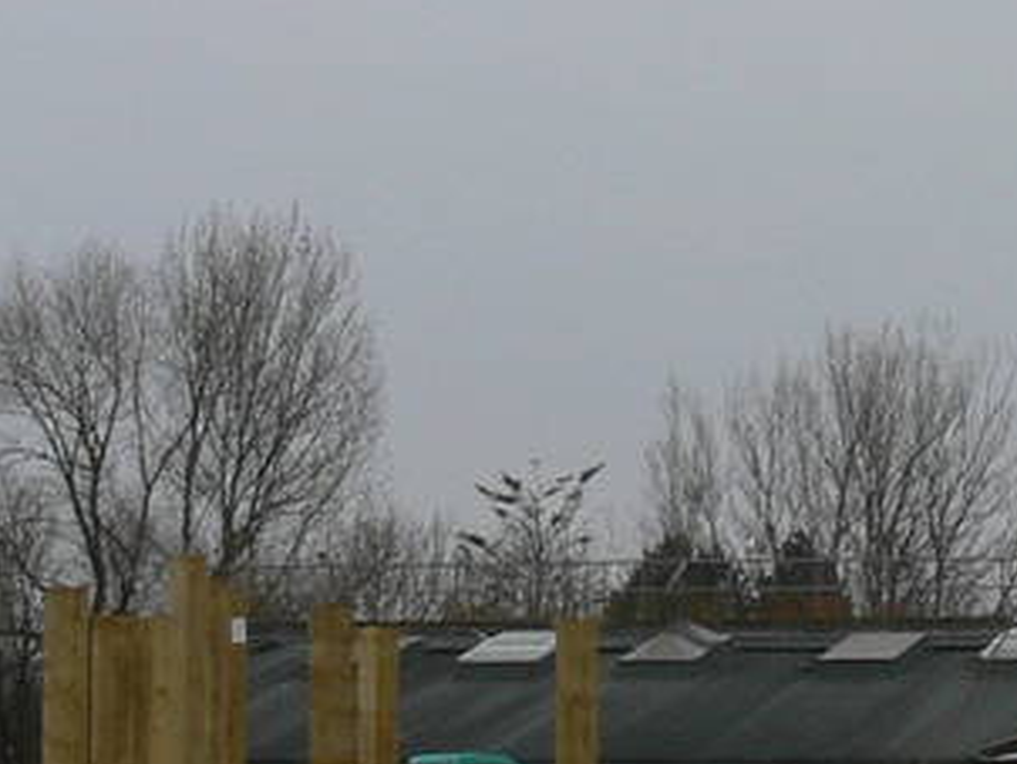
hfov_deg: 10.0
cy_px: 360
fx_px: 5763
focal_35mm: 196
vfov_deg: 7.6
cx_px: 1121
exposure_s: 1/320
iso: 80
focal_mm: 7.8
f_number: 5.6
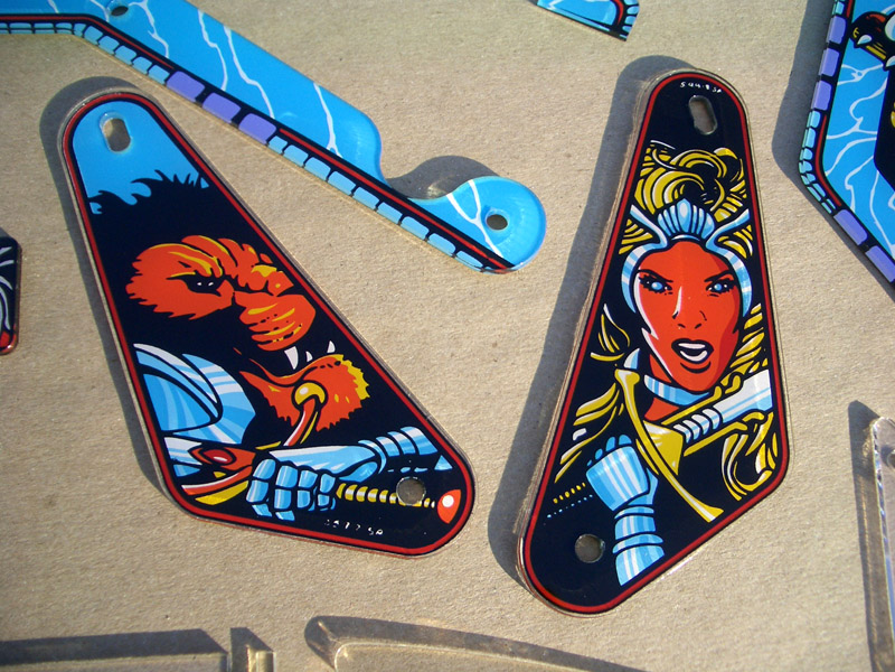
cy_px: 336
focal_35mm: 35
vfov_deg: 40.7
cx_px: 448
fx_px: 905
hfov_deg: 52.6
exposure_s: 1/640
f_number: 2.6
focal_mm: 5.8
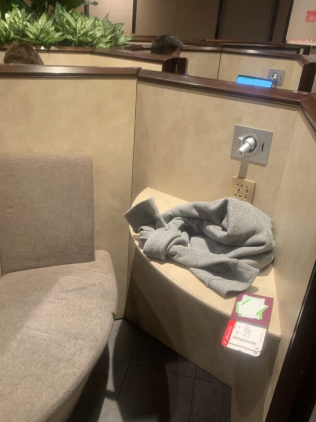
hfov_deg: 42.8
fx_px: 402
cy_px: 262
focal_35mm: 33
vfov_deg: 54.8
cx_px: 129
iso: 250
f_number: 1.8
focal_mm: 4.25
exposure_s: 1/33
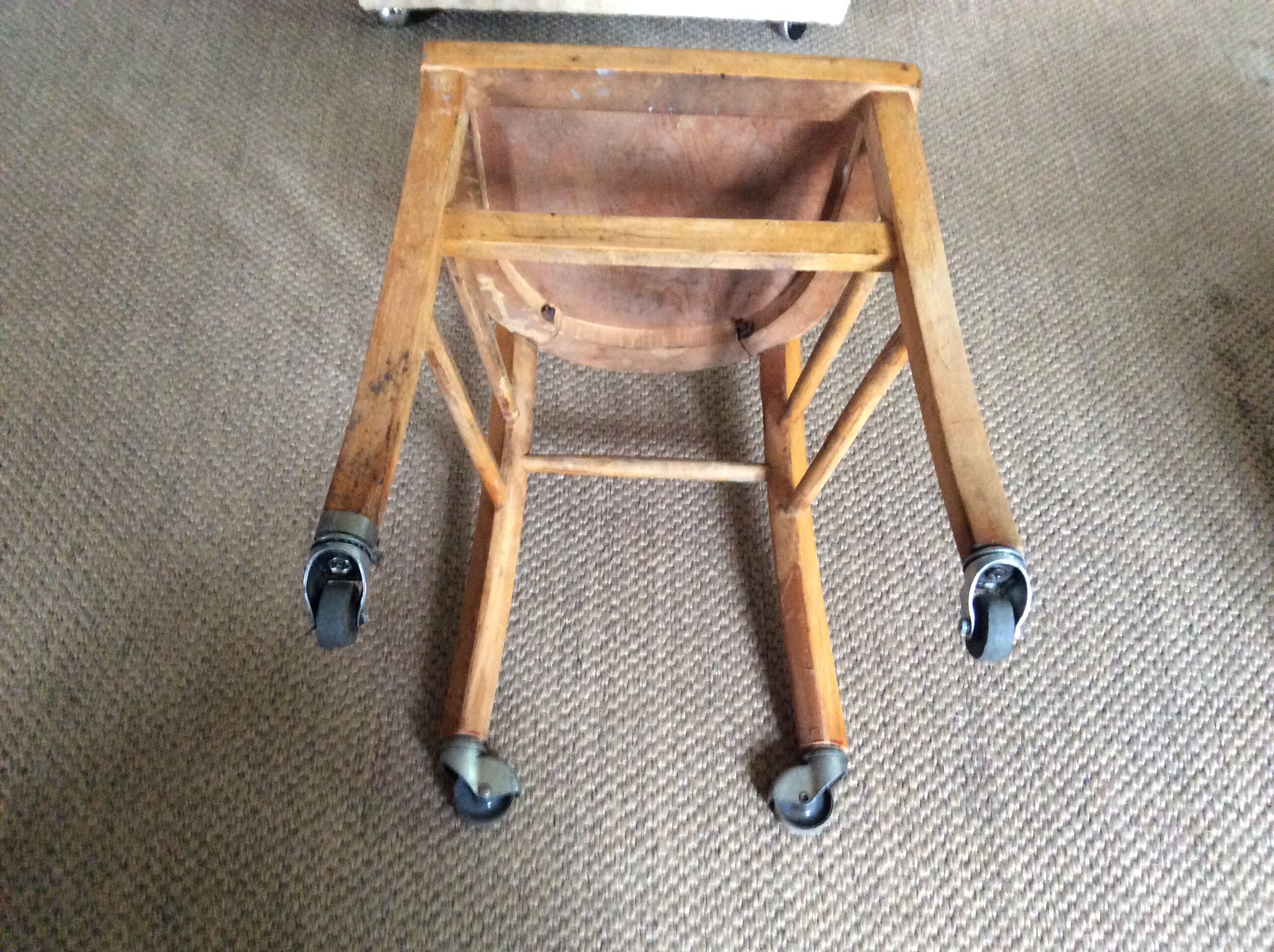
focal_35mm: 32
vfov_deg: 44.1
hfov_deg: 56.9
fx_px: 1176
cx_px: 637
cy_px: 476
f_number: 2.4
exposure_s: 1/17
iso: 250
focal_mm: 3.3
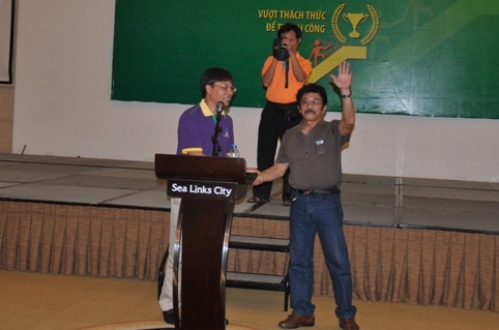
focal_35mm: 42
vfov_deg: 31.7
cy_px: 165
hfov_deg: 46.5
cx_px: 250
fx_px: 581
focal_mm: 28
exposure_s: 1/60
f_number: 4
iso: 400
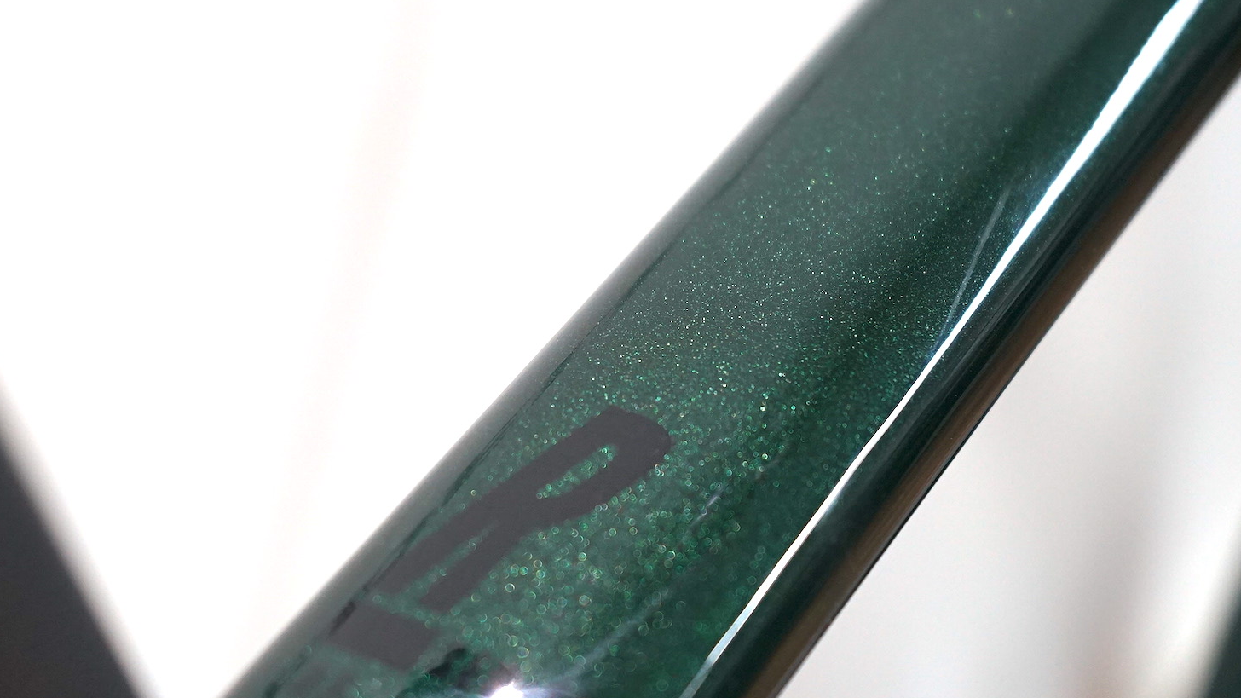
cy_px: 340
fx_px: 2665
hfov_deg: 26.1
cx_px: 439
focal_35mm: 81
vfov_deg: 14.9
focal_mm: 49
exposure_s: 1/60
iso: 1000
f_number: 4.5
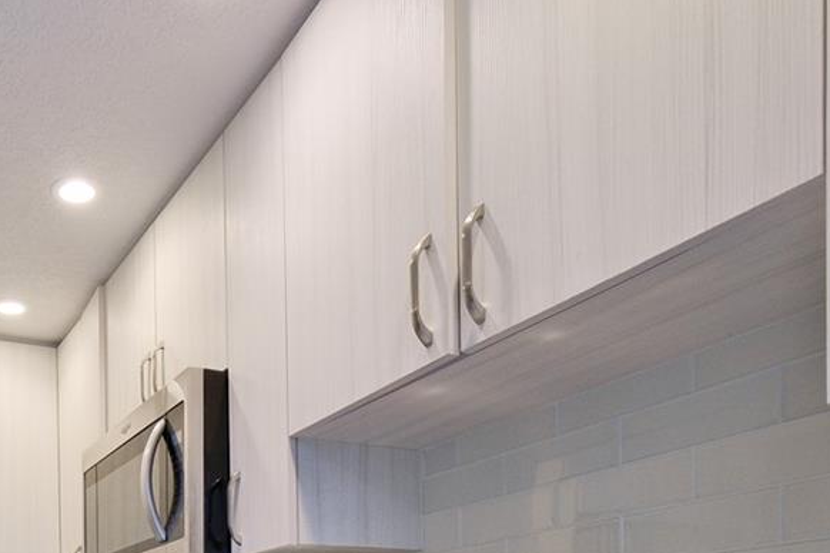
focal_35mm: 33
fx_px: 761
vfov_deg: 32.2
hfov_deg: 53.1
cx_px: 154
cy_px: 684
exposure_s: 1/40
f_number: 5.6
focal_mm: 8
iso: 640
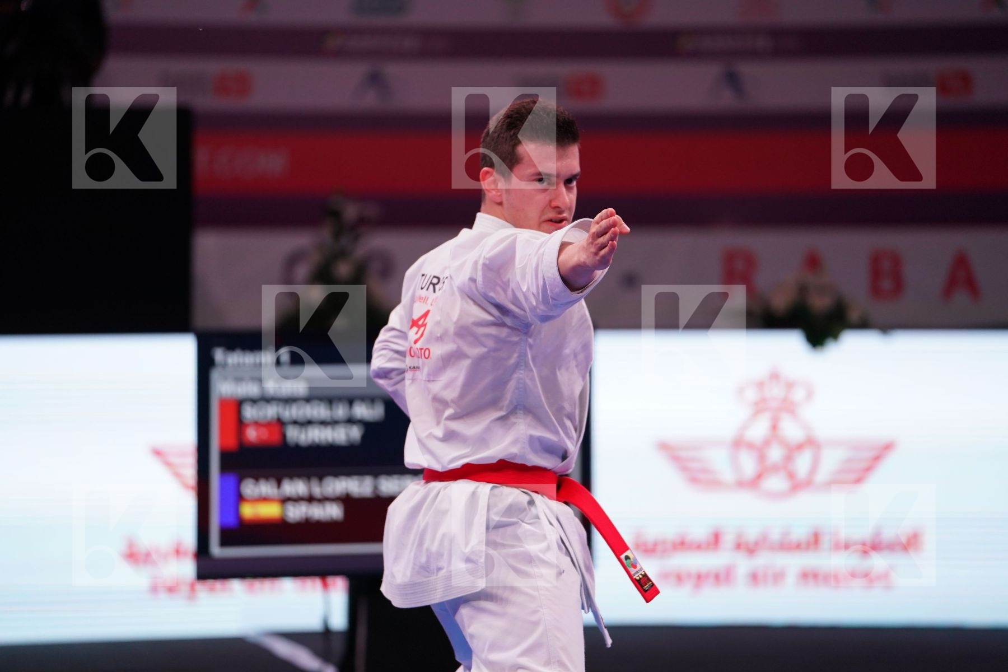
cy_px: 336
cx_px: 504
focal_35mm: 200
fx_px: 5600
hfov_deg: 10.3
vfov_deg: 6.9
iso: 1250
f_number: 2.8
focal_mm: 200
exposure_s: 1/500
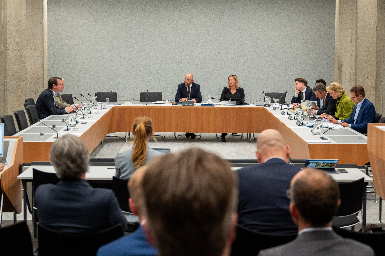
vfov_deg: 28.7
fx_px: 503
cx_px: 192
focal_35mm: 47
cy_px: 128
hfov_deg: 41.9
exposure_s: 1/160
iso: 1600
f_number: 3.2
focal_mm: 47
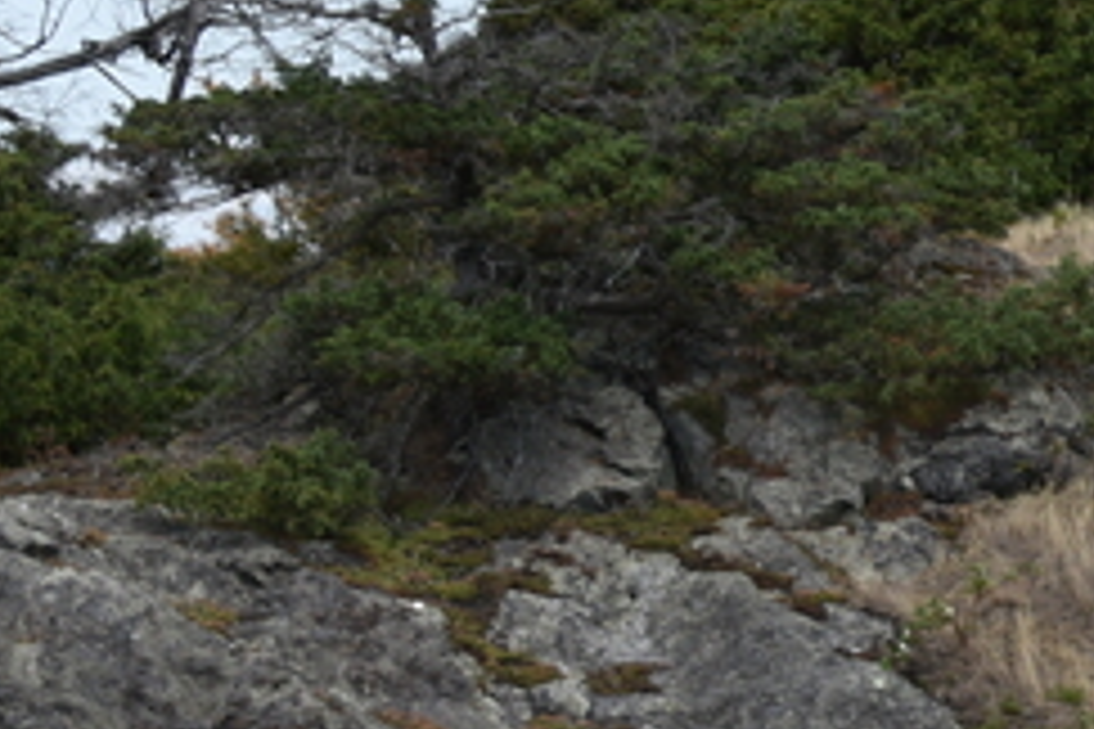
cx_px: 2575
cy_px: 252
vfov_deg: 4.5
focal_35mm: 306
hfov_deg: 6.4
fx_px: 9298
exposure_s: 1/250
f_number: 8
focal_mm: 58
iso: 100
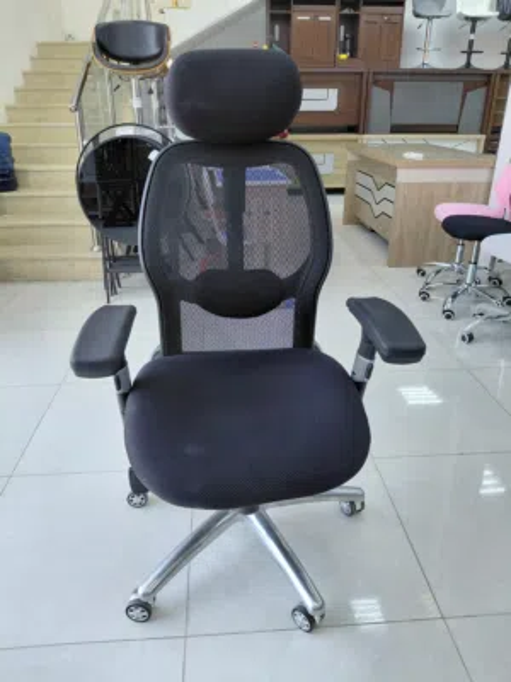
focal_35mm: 25
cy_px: 341
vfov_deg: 69.4
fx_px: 492
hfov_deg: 54.9
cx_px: 256
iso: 64
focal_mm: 4.69
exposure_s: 1/120
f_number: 1.8
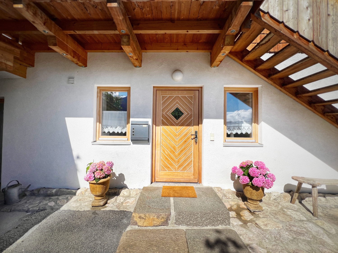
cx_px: 169
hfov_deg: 106.2
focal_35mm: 13
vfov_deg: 89.9
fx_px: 127
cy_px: 126
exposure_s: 1/4785
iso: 32
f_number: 1.8
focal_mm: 1.57
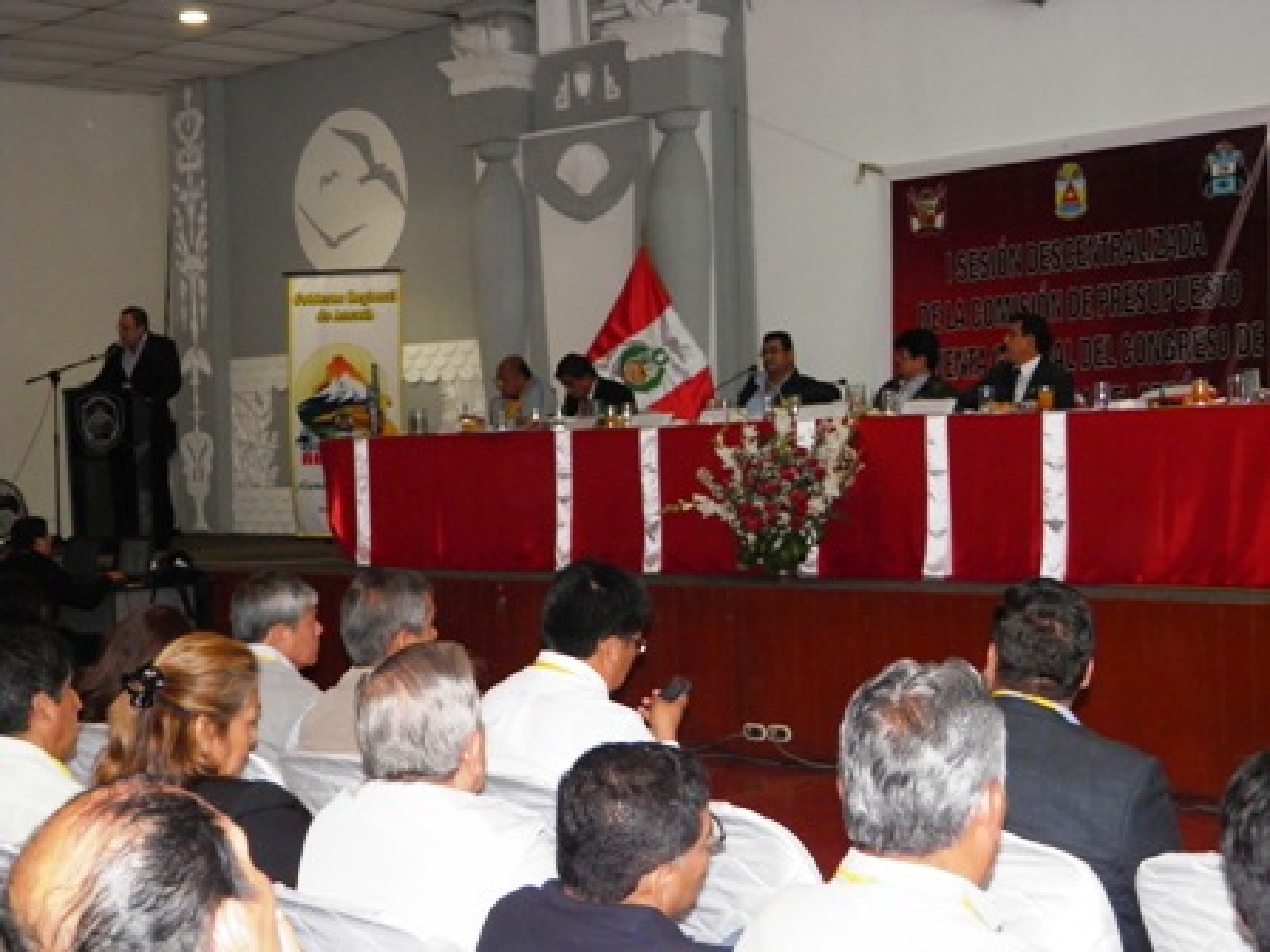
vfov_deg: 26.6
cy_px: 476
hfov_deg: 34.9
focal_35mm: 55
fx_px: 2018
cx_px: 635
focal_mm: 10
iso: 250
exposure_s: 1/80
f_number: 3.6
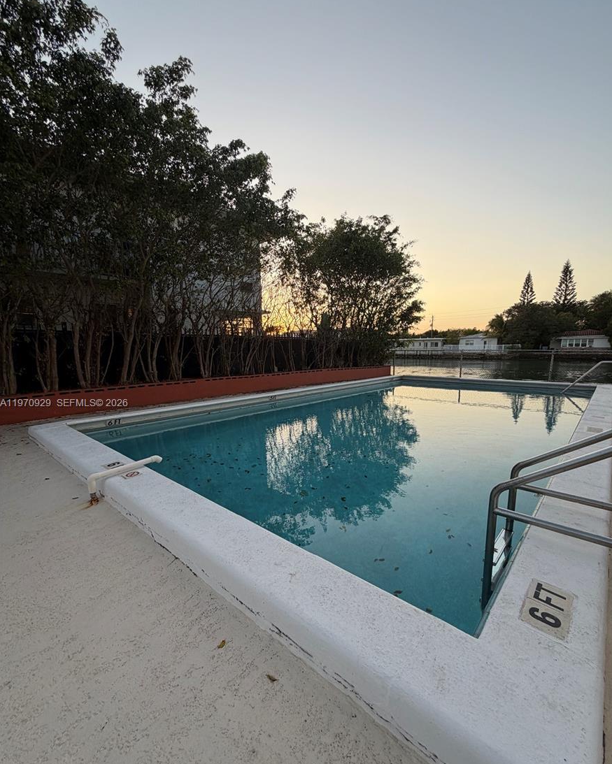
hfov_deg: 84.0
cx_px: 313
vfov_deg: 96.7
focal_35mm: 15
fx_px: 339
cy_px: 404
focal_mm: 2.22
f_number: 2.2
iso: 40
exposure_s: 1/246
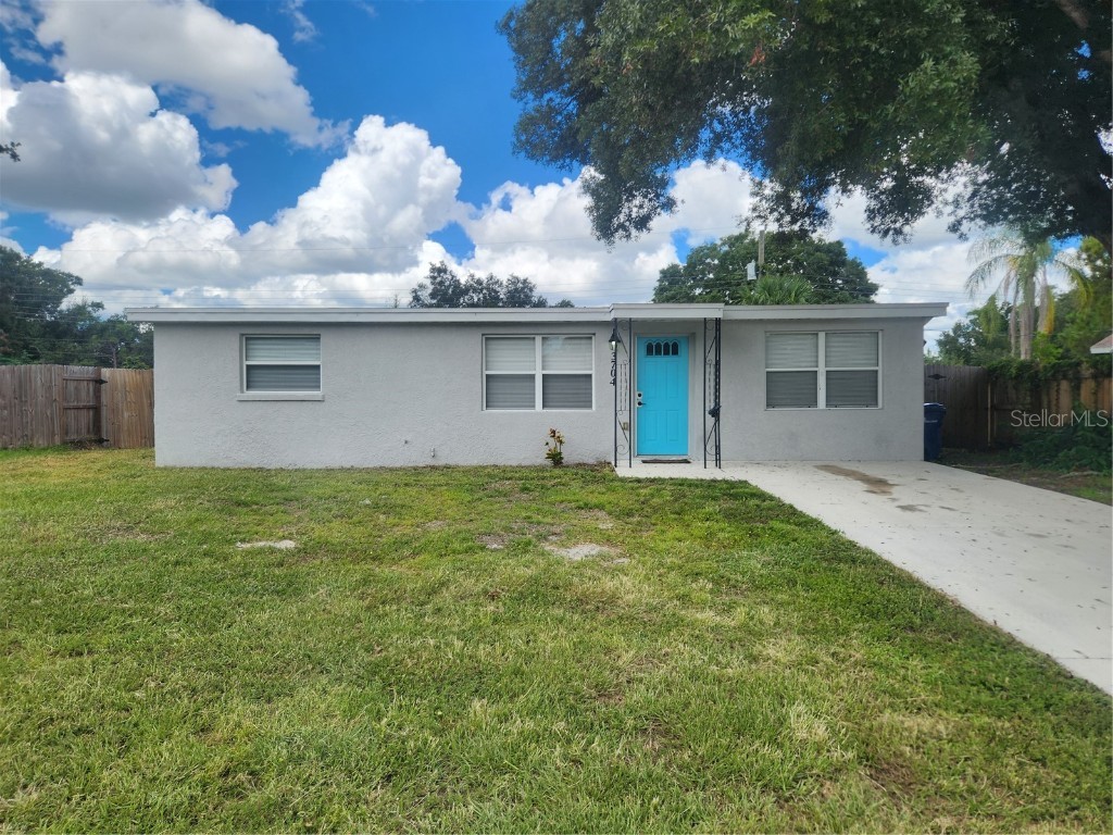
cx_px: 556
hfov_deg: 73.9
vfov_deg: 58.9
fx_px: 740
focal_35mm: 23
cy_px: 418
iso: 20
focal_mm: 5.4
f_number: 1.8
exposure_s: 1/1399
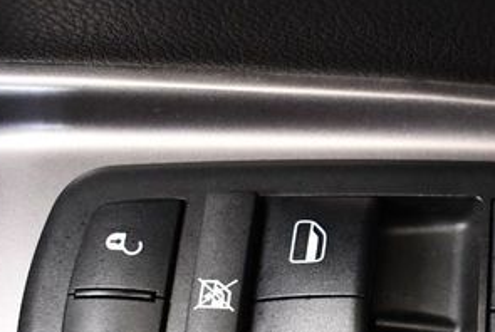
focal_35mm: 78
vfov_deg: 17.4
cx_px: 485
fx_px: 1075
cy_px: 261
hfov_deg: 24.8
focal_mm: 18
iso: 3200
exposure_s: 1/100
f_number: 3.5
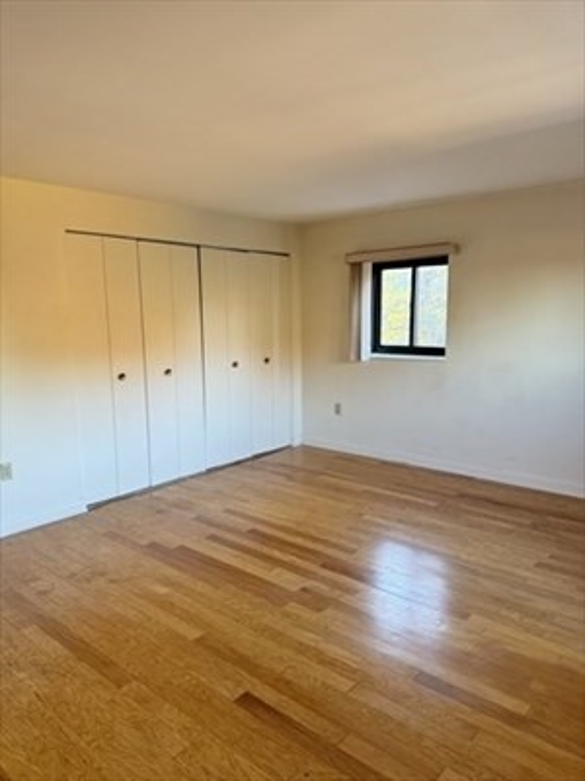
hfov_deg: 56.8
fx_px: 541
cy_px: 390
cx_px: 292
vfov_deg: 71.6
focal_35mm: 24
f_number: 1.78
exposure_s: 1/60
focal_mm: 6.76
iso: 250
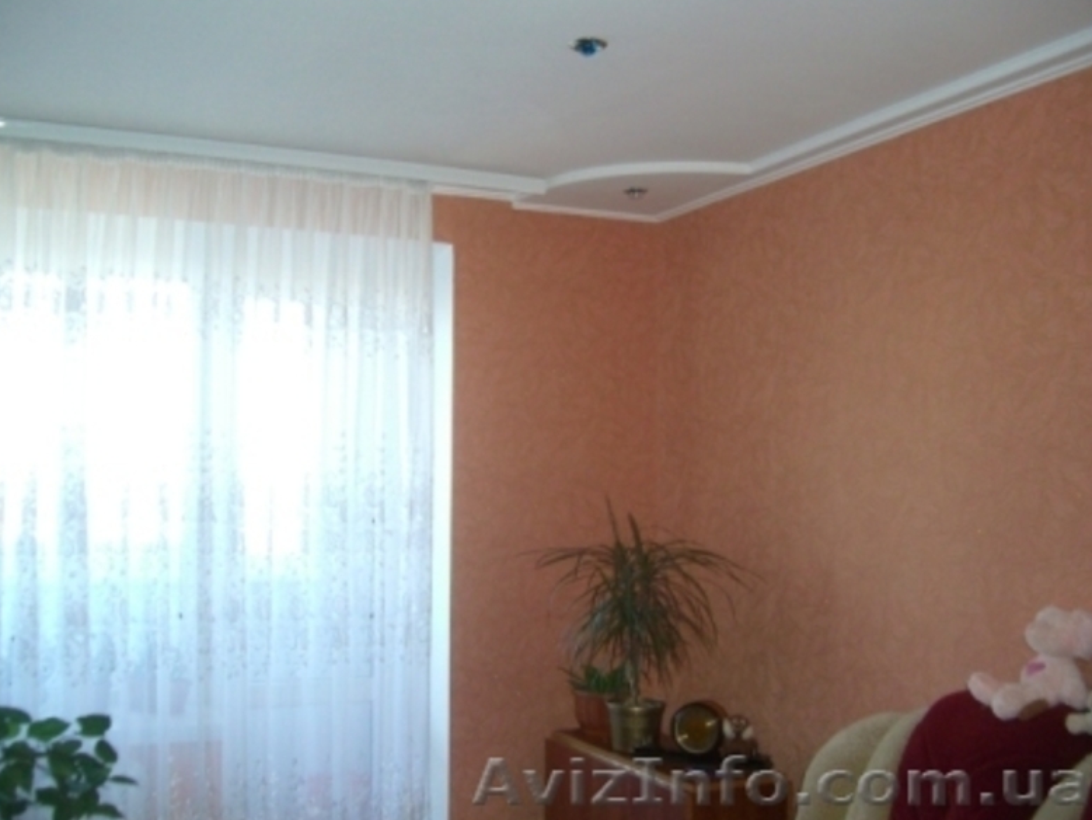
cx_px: 542
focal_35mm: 39
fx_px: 1231
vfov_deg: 36.8
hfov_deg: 47.8
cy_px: 402
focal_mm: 7.9
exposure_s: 1/60
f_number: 2.8
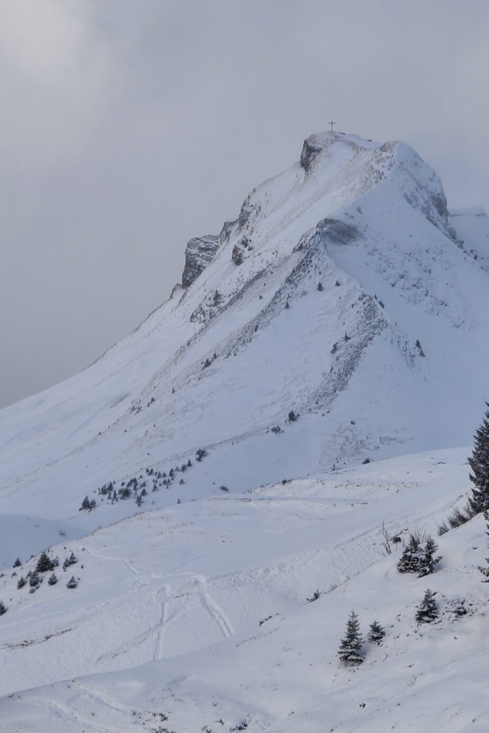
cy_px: 285
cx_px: 335
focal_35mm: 180
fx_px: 3666
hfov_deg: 7.6
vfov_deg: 11.4
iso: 50
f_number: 2.55
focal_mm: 13.3
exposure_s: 1/483
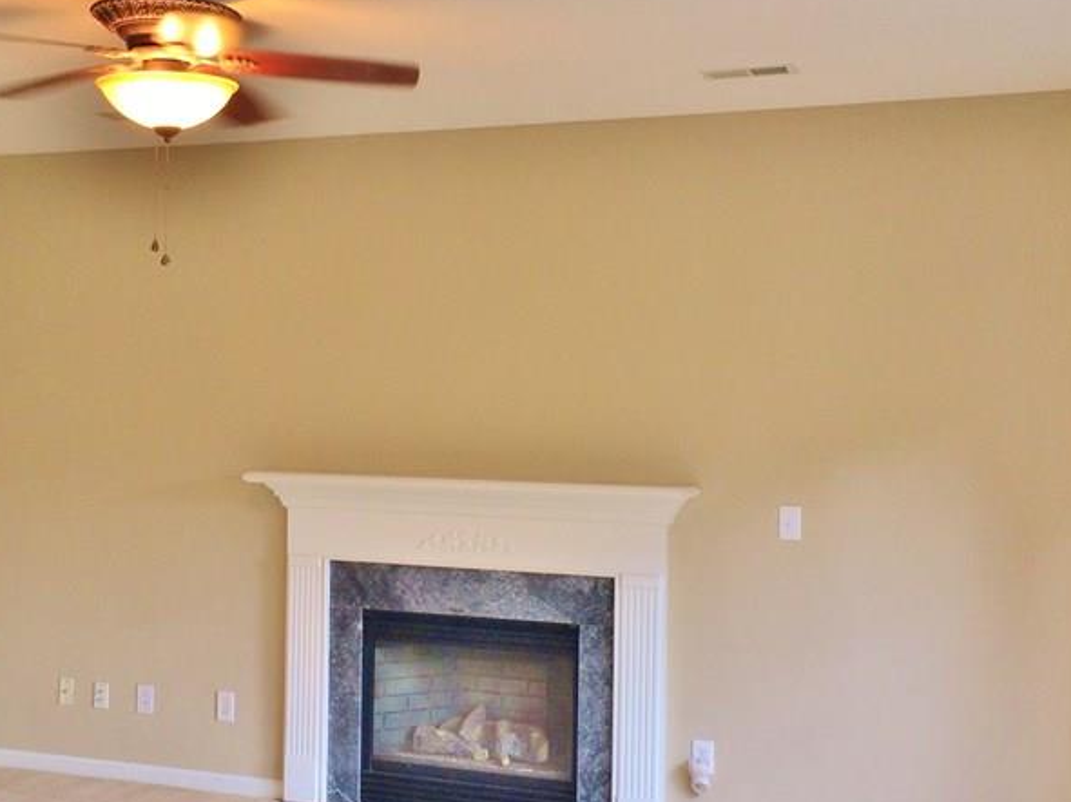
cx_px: 413
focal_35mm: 52
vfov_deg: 28.0
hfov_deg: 36.6
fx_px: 1609
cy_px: 407
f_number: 2.2
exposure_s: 1/30
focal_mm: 4.12
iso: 50
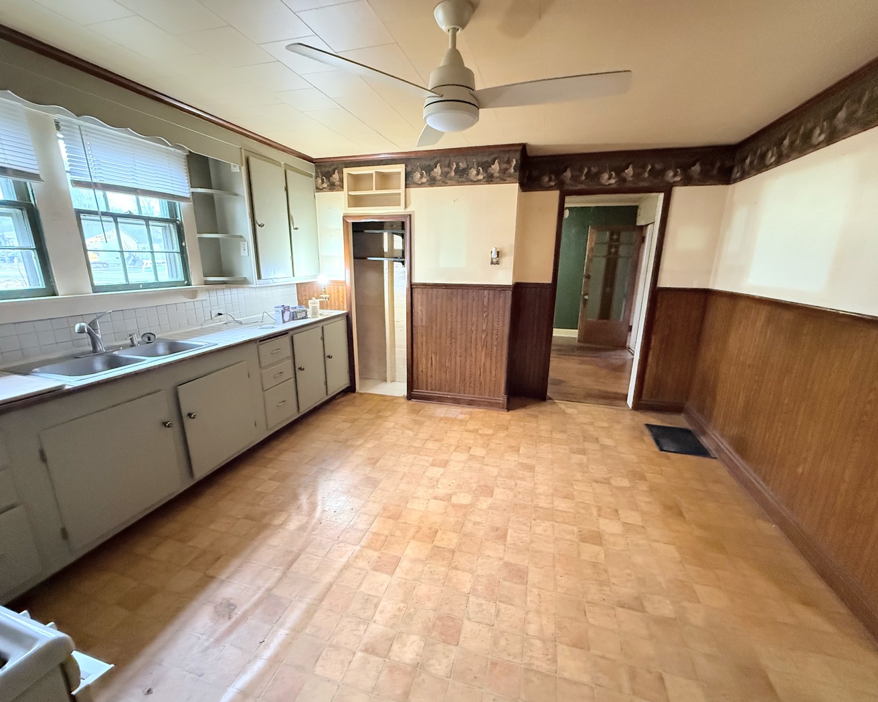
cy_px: 359
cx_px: 434
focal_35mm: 15
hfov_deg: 96.8
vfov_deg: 84.0
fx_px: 390
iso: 1000
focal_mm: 2.22
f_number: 2.2
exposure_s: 1/60
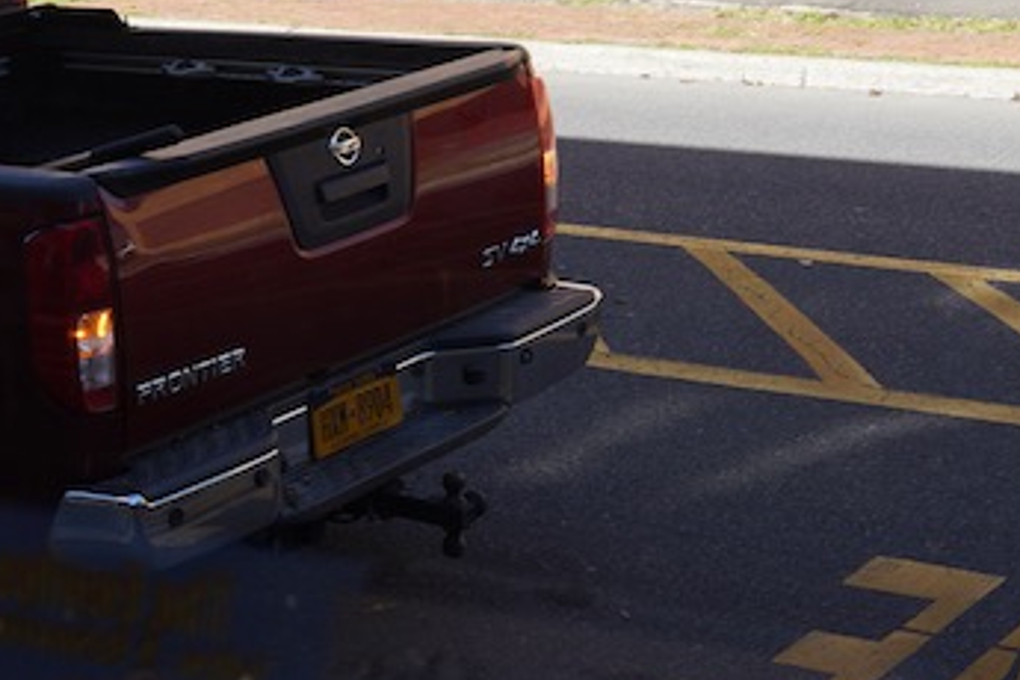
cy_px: 114
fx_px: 2606
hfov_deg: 22.0
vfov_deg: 14.8
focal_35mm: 92
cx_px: 302
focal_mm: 31
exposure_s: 1/80
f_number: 9
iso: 100
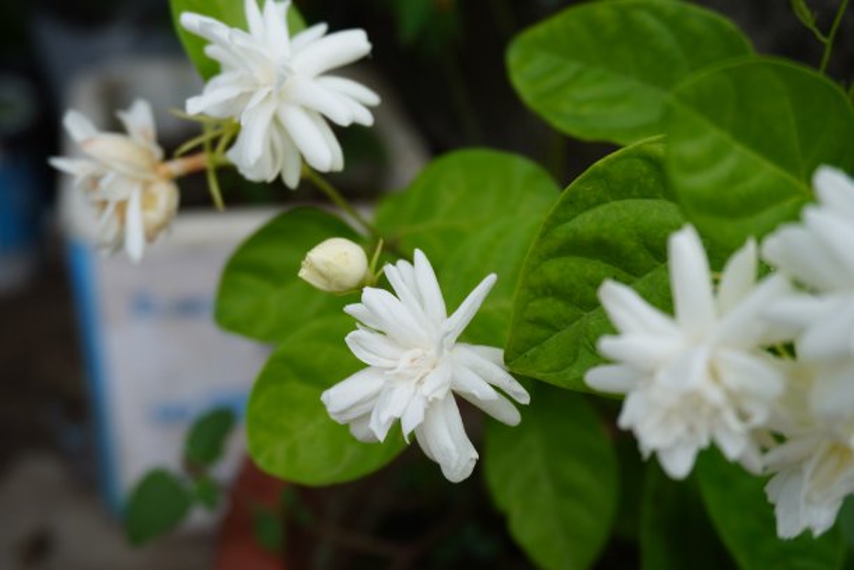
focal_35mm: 42
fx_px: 996
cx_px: 427
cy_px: 285
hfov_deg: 46.4
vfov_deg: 31.9
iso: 100
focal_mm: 28
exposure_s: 1/200
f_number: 5.6
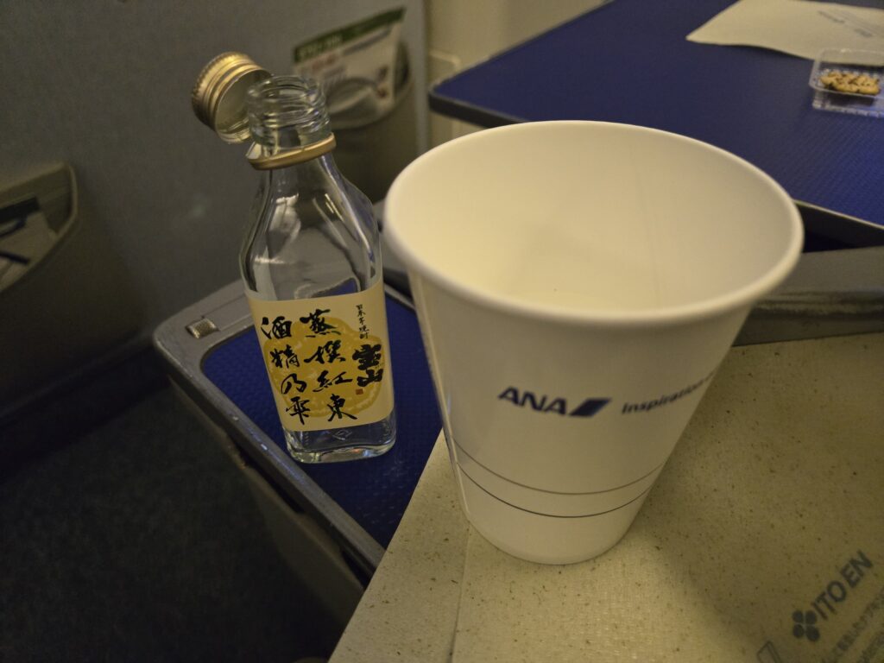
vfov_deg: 58.9
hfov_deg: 73.9
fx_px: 587
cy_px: 332
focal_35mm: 23
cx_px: 442
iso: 2000
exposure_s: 1/100
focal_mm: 5.4
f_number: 1.8
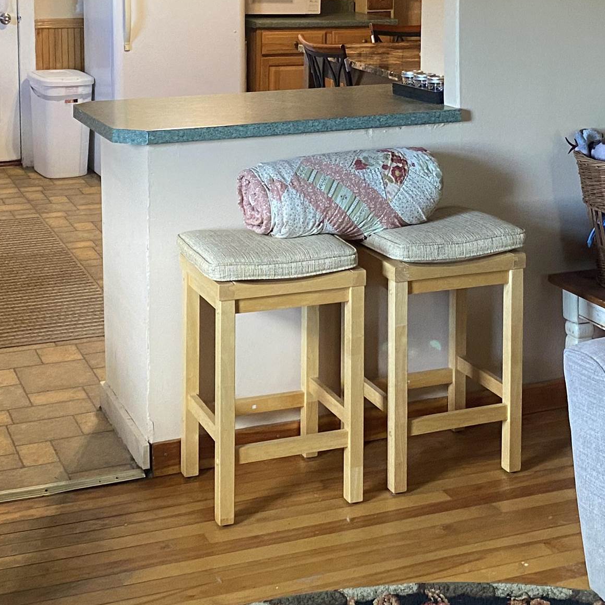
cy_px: 70
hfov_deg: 28.2
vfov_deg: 27.2
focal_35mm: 61
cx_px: 322
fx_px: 1206
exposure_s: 1/60
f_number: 1.8
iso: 400
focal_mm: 4.25
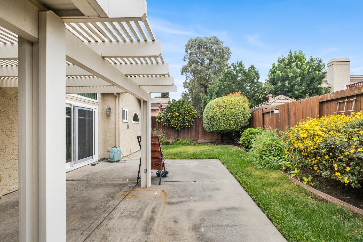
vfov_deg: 73.8
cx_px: 191
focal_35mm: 16
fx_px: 161
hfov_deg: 96.6
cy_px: 123
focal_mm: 10
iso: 160
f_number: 5
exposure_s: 1/60
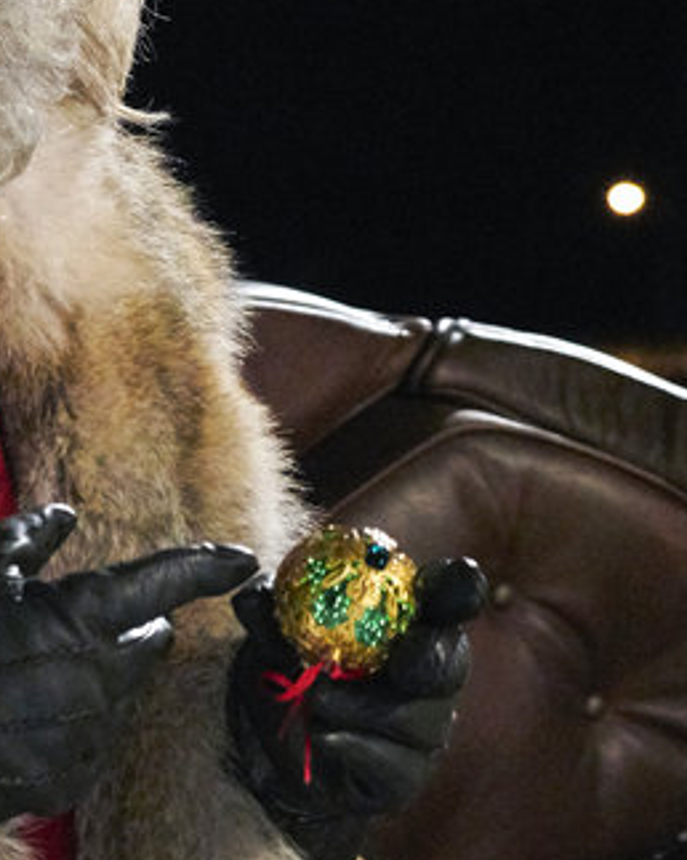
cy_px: 358
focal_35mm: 238
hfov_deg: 6.5
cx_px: -122
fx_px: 6055
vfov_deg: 8.1
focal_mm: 80
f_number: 5.6
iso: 12800
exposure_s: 1/100
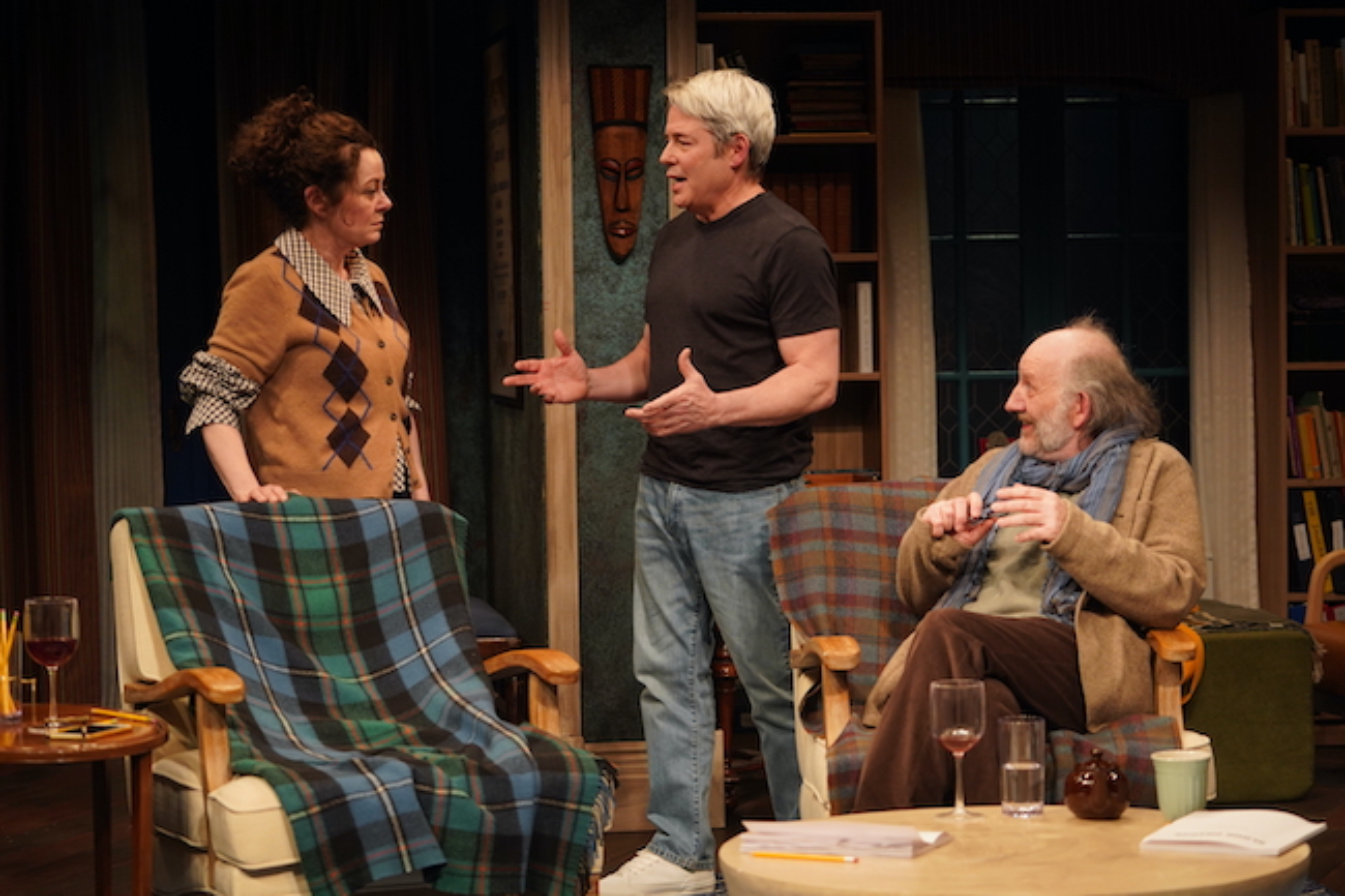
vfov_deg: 15.4
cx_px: 672
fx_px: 3324
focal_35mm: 89
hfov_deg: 22.9
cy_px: 448
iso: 1600
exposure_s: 1/400
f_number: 4
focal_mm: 89
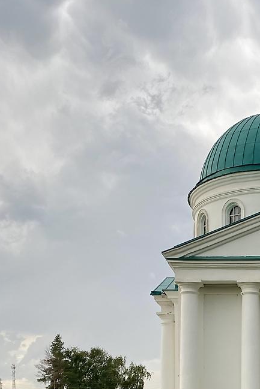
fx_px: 541
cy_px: 264
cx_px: 279
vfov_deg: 39.1
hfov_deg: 25.3
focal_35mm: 50
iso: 32
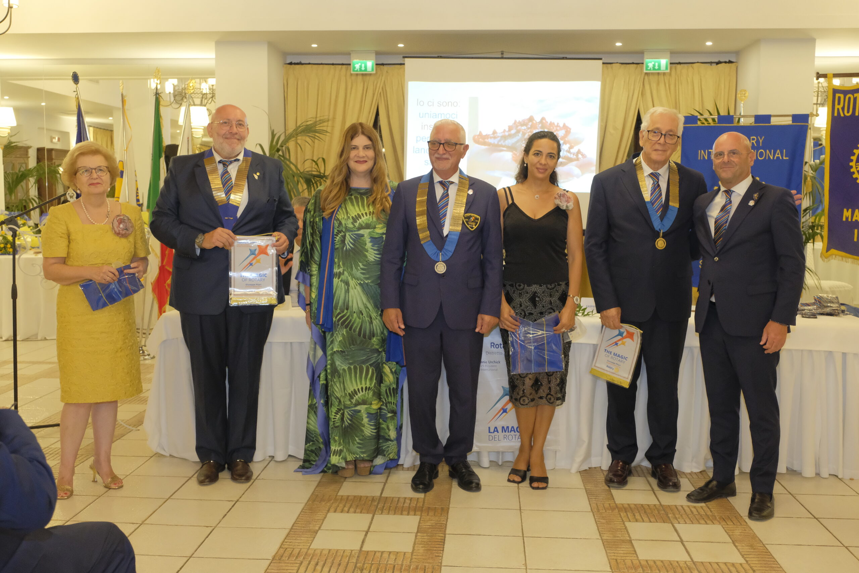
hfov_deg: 51.9
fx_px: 883
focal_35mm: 37
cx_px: 430
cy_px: 286
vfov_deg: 35.9
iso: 6400
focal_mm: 24.9
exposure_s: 1/100
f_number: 4
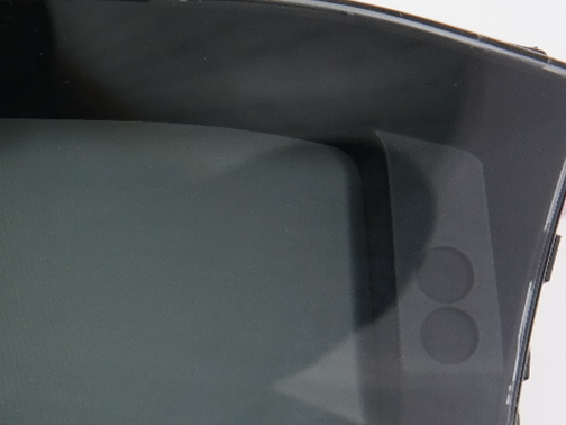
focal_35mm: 89
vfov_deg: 16.5
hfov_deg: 19.3
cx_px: -275
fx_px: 1455
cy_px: 302
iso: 200
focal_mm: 18
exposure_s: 1/50
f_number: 3.5
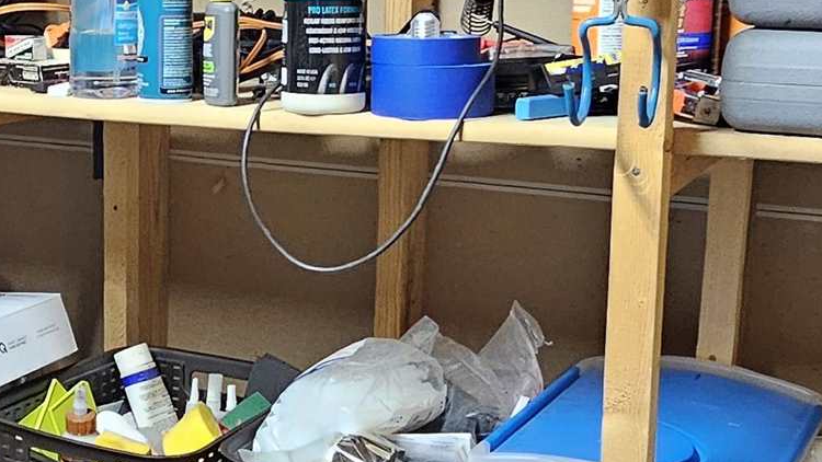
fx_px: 1264
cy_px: 221
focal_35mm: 58
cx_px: 165
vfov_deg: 20.7
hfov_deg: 34.9
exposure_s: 1/30
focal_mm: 2.2
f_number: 2.2
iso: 400
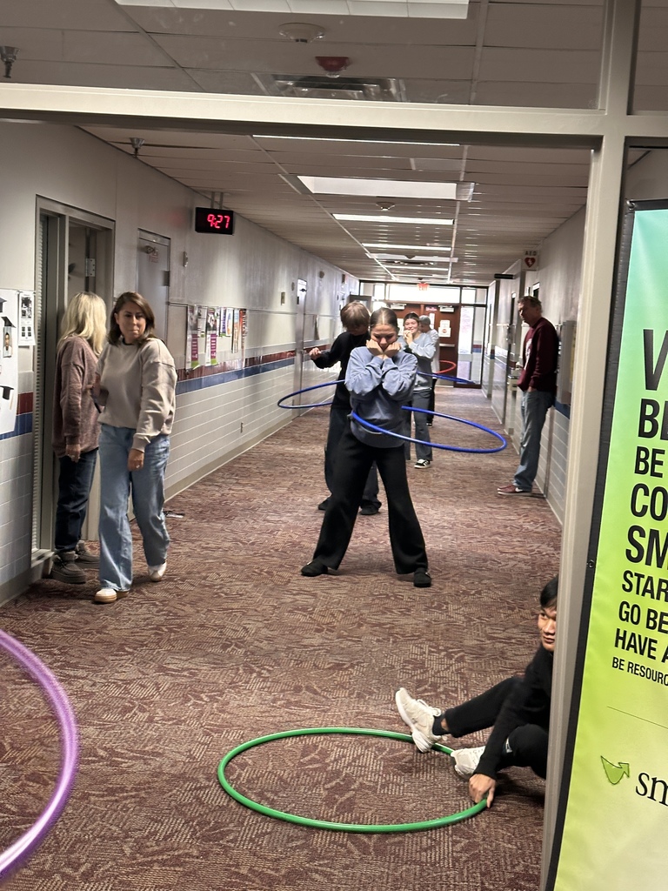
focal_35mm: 48
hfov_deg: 30.3
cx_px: 334
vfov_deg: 39.7
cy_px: 446
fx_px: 1235
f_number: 1.78
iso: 250
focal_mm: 6.86
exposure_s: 1/40
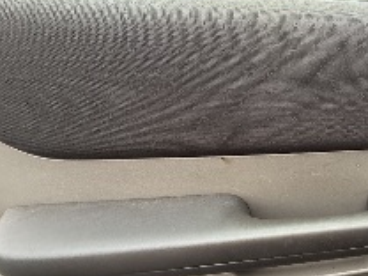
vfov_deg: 49.2
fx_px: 298
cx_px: 352
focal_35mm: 28
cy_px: 175
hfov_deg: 52.8
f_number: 2.2
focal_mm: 2.22
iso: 160
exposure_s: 1/99
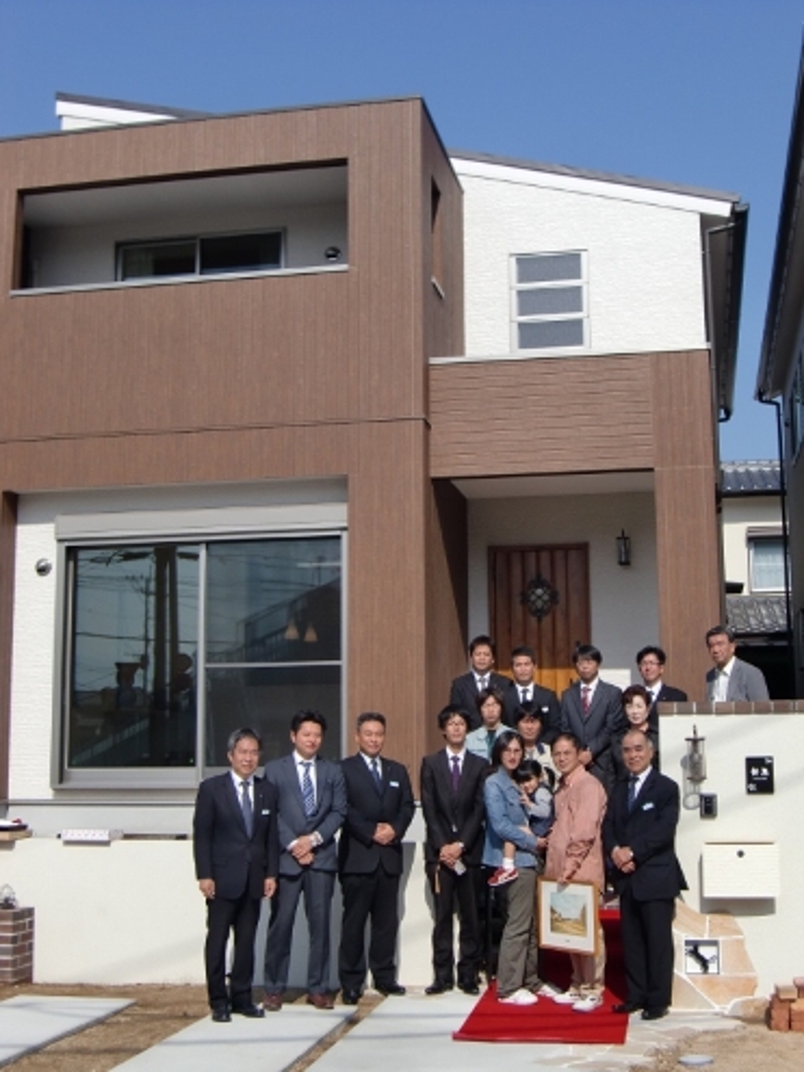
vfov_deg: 41.2
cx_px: 402
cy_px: 536
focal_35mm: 46
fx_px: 1425
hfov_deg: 31.5
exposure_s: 1/200
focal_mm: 8.2
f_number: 8.8
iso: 64
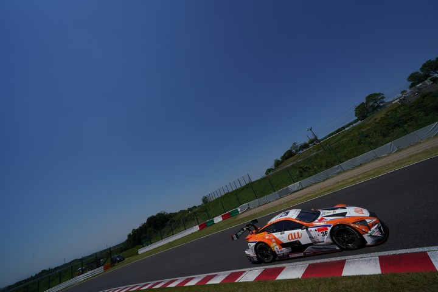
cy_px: 146
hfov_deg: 112.6
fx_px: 146
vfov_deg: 90.0
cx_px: 219
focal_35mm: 12
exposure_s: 1/2000
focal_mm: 12
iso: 200
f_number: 8
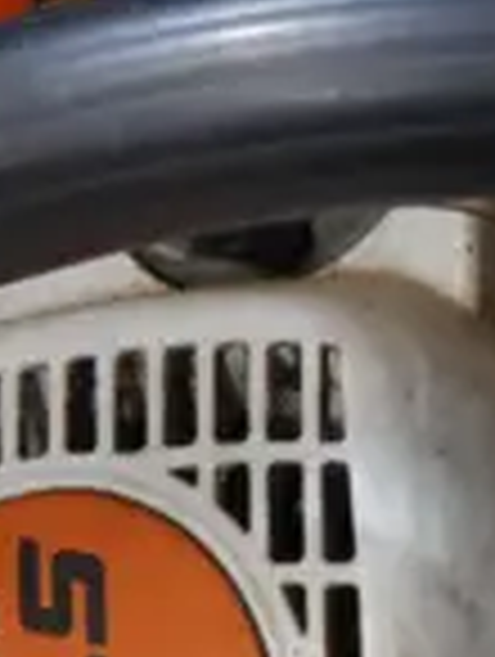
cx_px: 493
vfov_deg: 6.4
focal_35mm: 308
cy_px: 752
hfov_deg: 4.8
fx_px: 5855
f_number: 4.7
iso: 1250
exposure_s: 1/60
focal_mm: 22
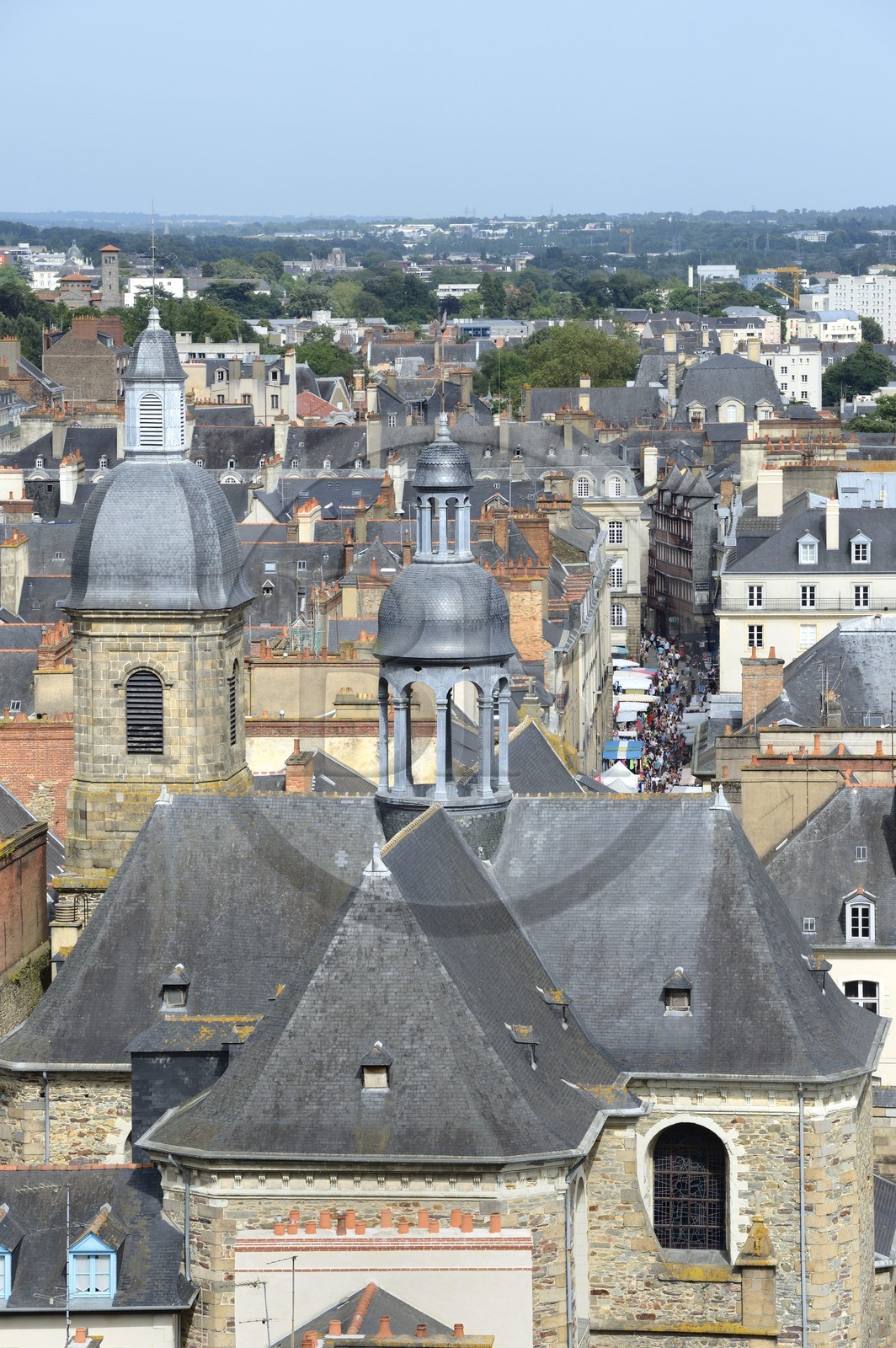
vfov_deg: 15.8
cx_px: 448
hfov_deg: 10.5
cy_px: 674
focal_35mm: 130
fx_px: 4861
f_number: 11
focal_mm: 130
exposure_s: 1/250
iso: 200
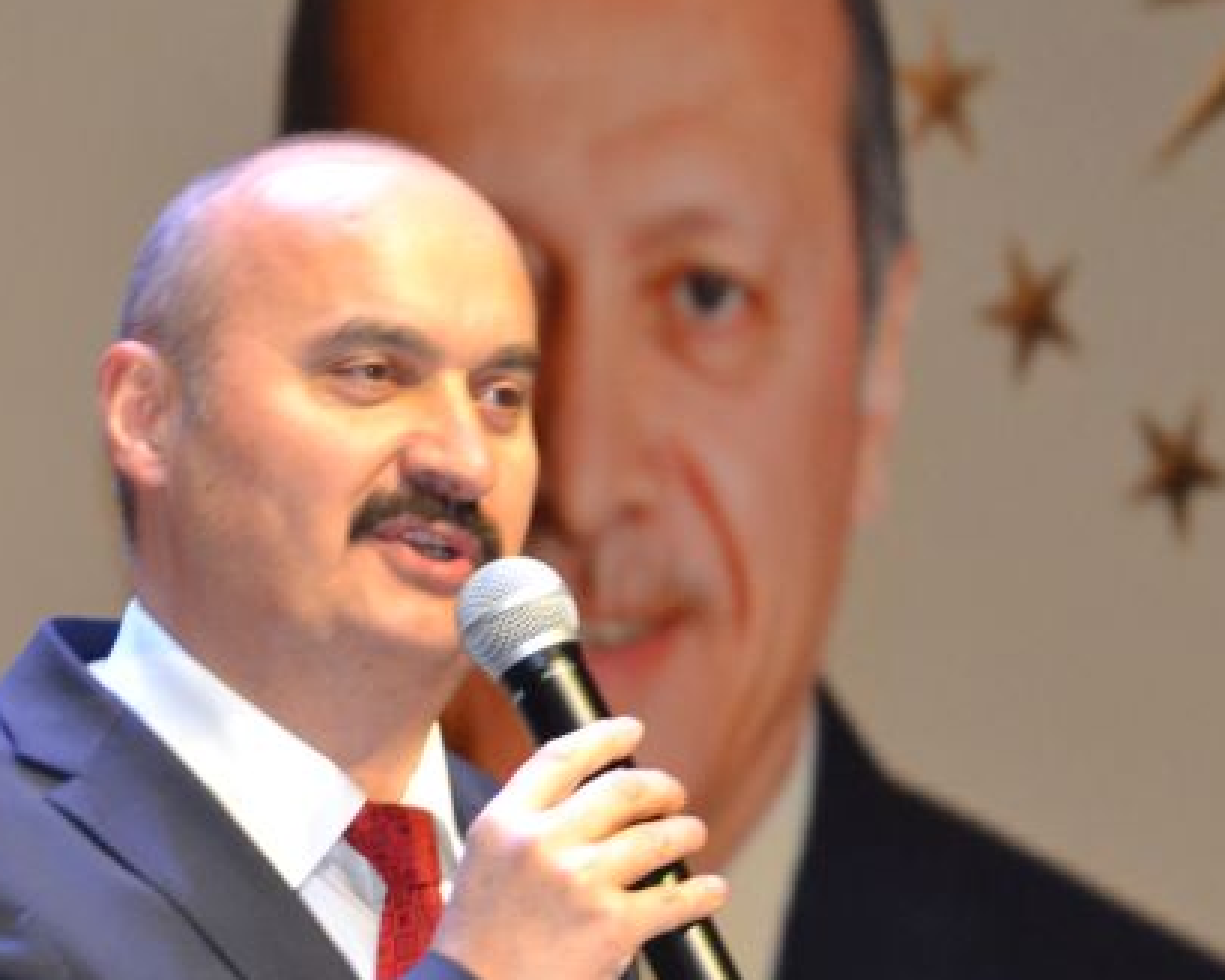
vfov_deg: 3.3
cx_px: 445
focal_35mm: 474
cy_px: 766
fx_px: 17191
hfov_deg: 4.1
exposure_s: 1/60
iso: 1600
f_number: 5.6
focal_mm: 135
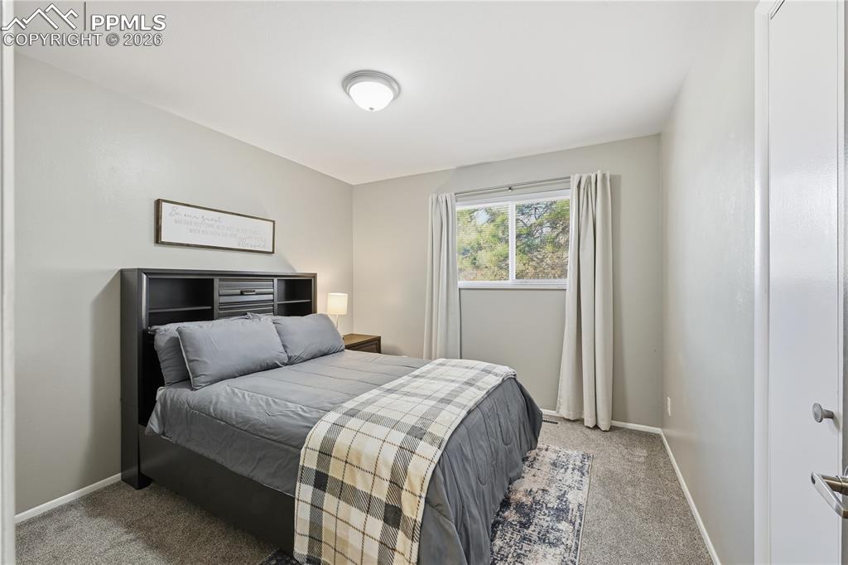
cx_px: 424
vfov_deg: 81.2
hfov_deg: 104.3
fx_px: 330
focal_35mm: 14
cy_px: 282
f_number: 11
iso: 800
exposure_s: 1/20
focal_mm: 14
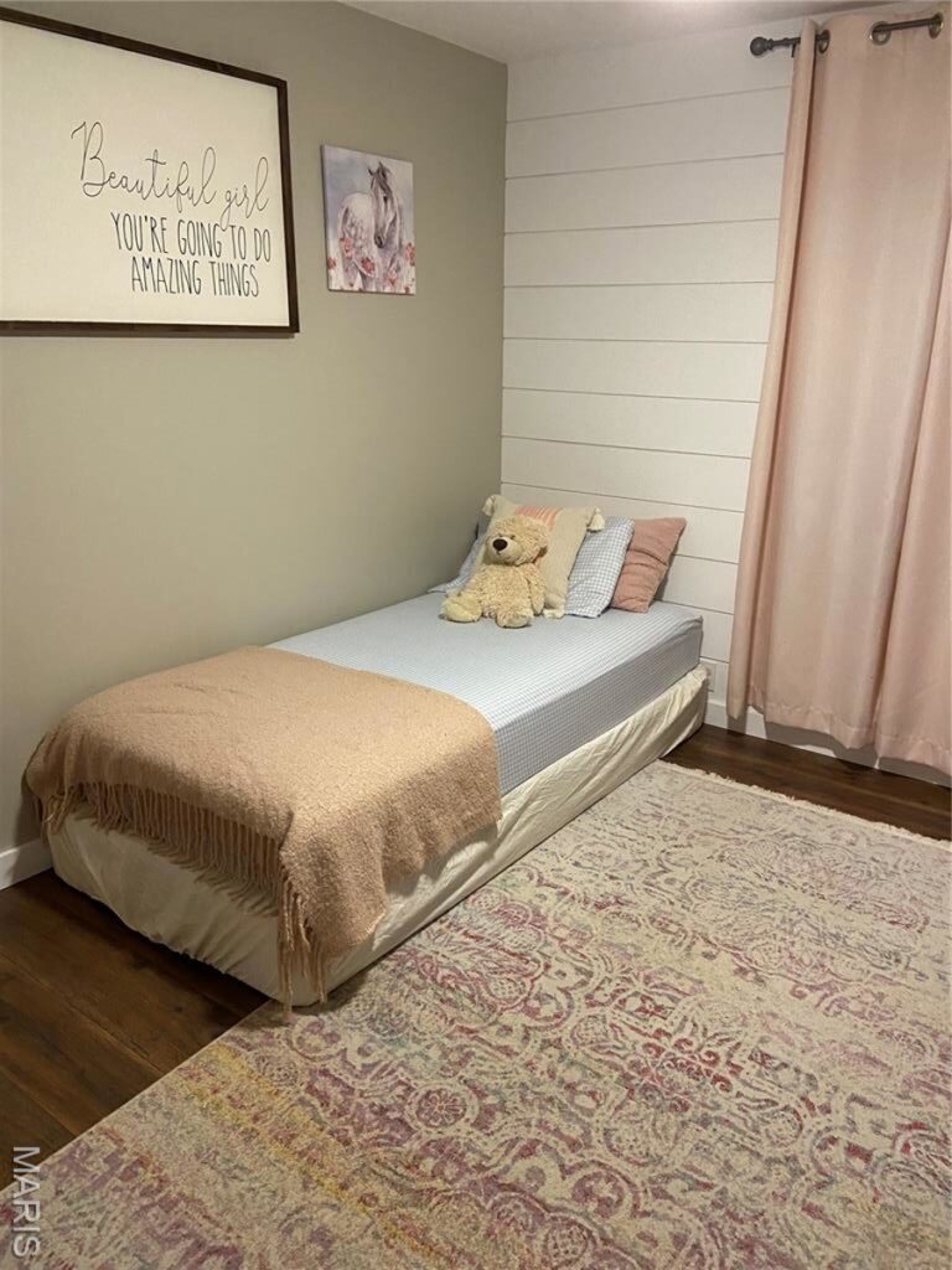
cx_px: 476
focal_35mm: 26
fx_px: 953
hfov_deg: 53.1
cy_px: 635
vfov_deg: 67.3
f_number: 1.8
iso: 320
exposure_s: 1/60
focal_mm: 4.25
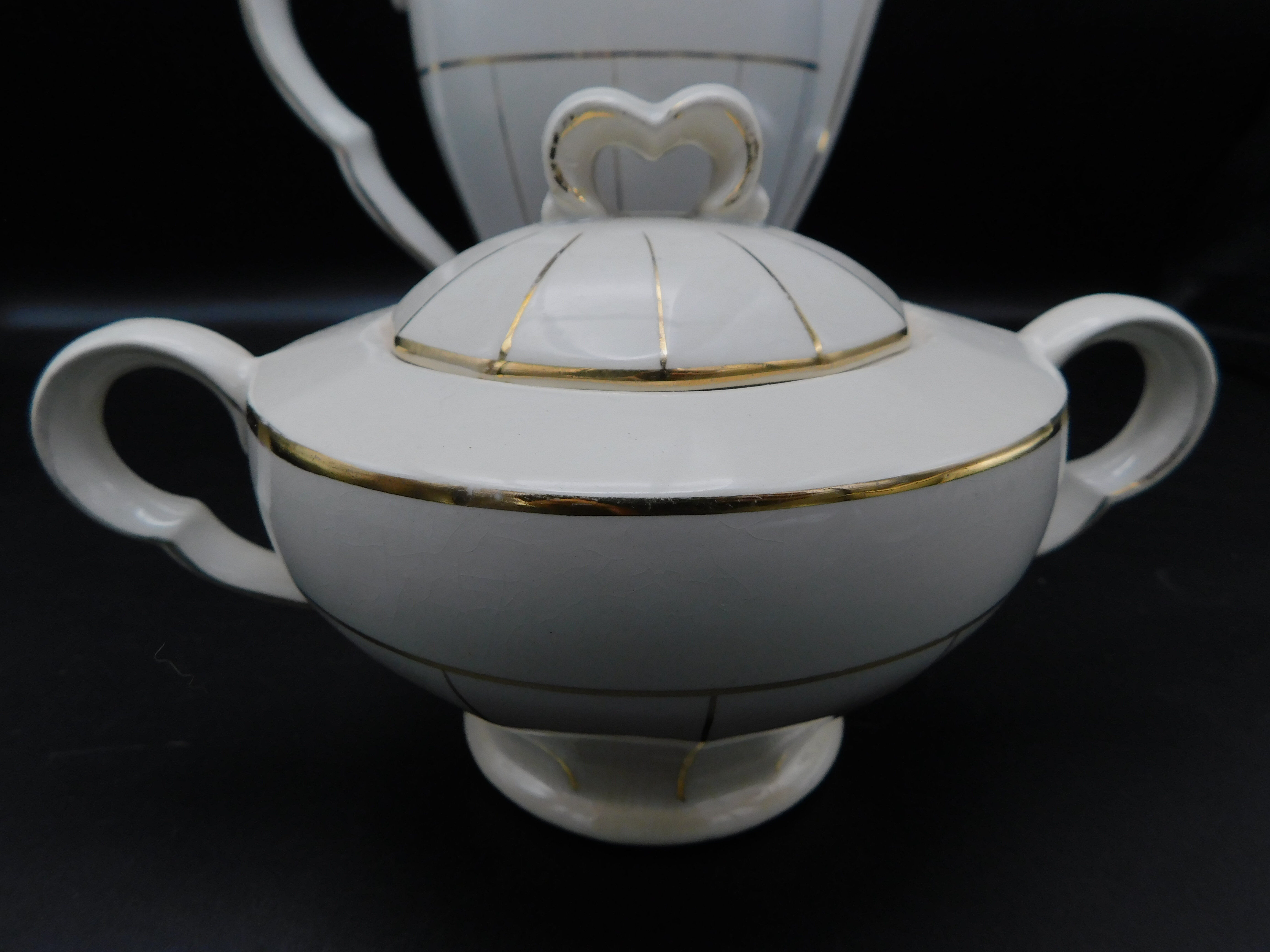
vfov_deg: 58.9
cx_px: 635
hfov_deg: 73.9
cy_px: 476
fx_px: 844
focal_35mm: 23
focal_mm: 4
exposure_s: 1/125
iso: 125
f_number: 3
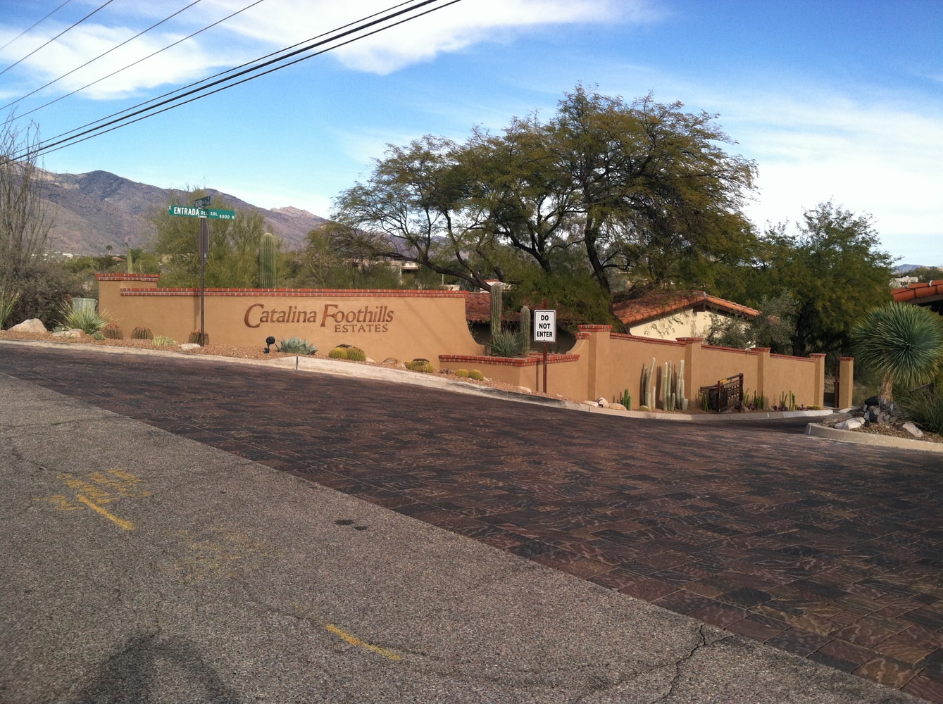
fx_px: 952
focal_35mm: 35
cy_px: 352
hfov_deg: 52.7
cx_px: 472
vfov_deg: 40.6
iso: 80
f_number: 2.8
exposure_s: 1/545
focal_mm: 3.85
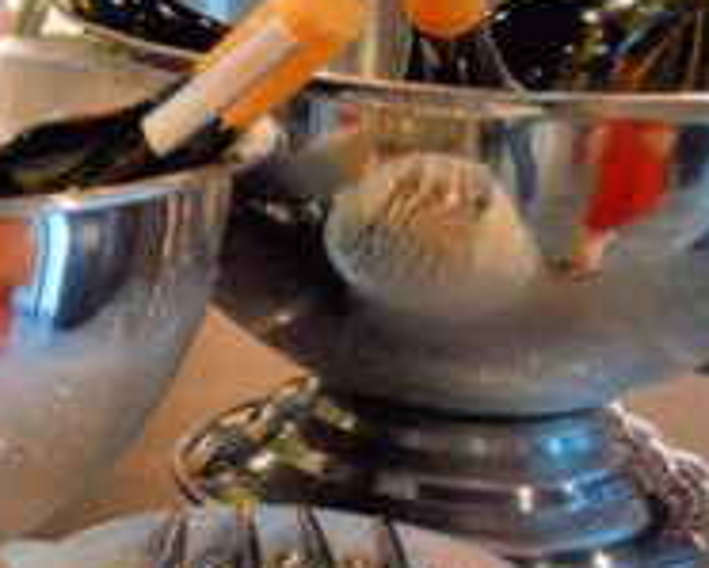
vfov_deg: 13.4
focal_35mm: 115
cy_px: 112
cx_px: -82
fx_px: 2414
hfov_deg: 16.2
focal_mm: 26
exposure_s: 1/15
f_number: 4.2
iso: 3200
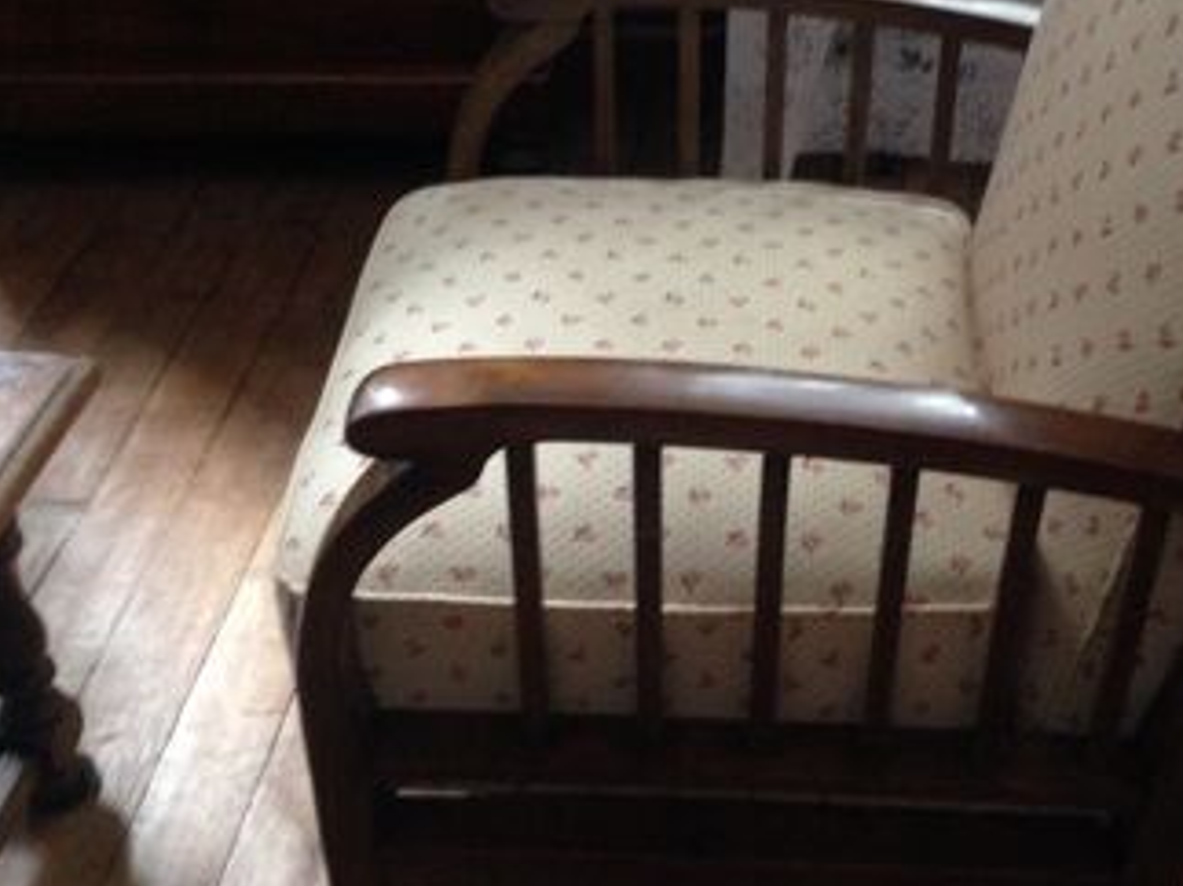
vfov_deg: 29.4
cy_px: 293
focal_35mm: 49
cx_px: 725
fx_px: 1674
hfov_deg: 38.7
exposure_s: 1/20
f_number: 2.4
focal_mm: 4.12
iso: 320
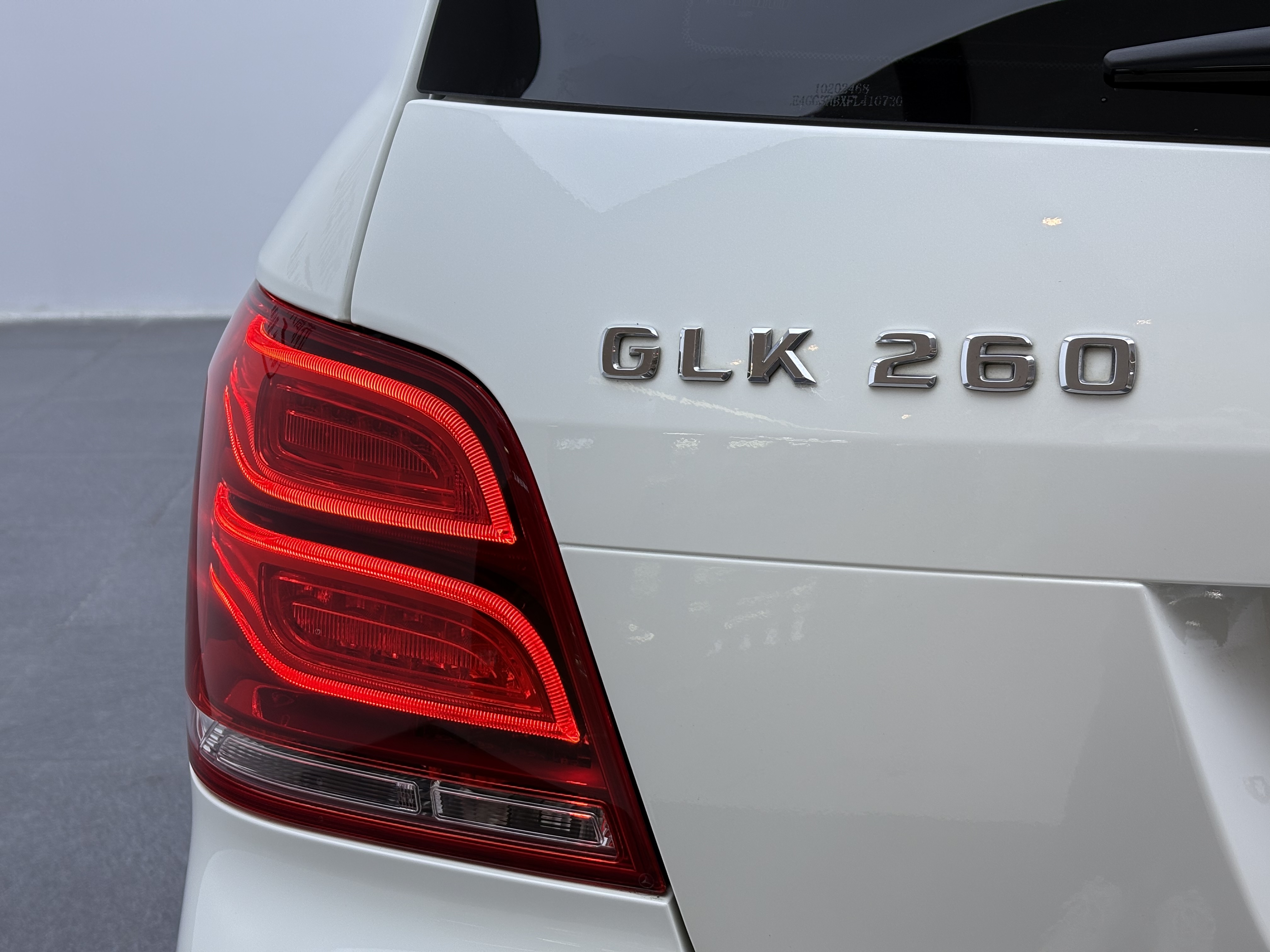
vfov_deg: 28.0
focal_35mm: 52
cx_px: 635
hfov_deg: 36.8
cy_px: 476
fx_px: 1908
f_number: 1.6
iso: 40
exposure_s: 1/100
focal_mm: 5.96
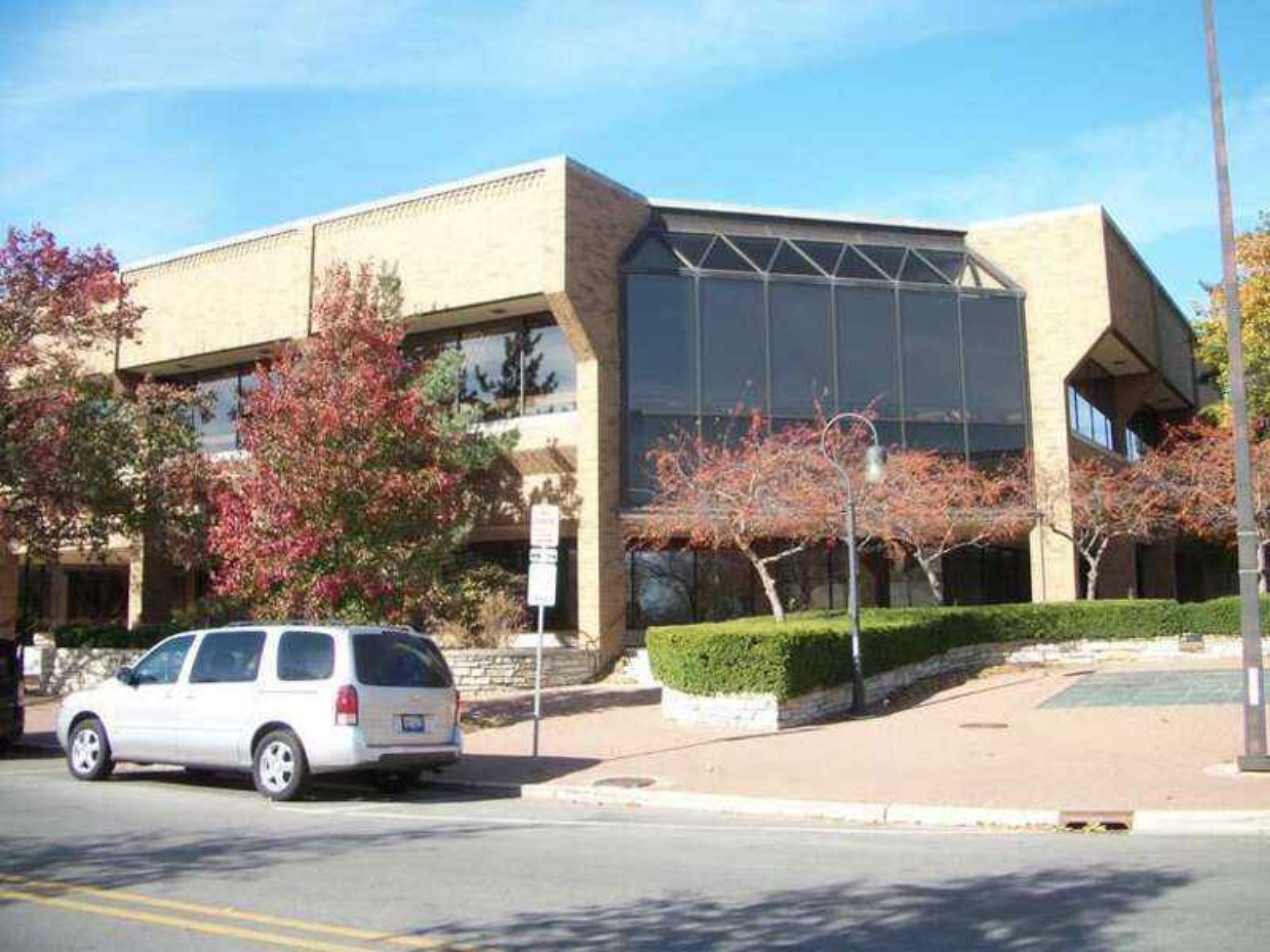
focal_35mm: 35
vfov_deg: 40.7
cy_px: 476
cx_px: 635
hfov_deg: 52.6
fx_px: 1284
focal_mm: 6.3
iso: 80
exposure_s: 1/500
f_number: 3.1
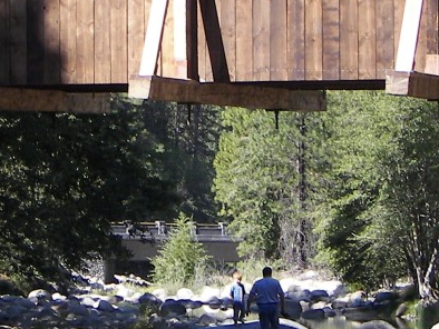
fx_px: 3477
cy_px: 0
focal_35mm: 274
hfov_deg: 7.2
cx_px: 148
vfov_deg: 5.4
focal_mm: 12.4
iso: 64
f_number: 2.8
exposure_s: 1/320
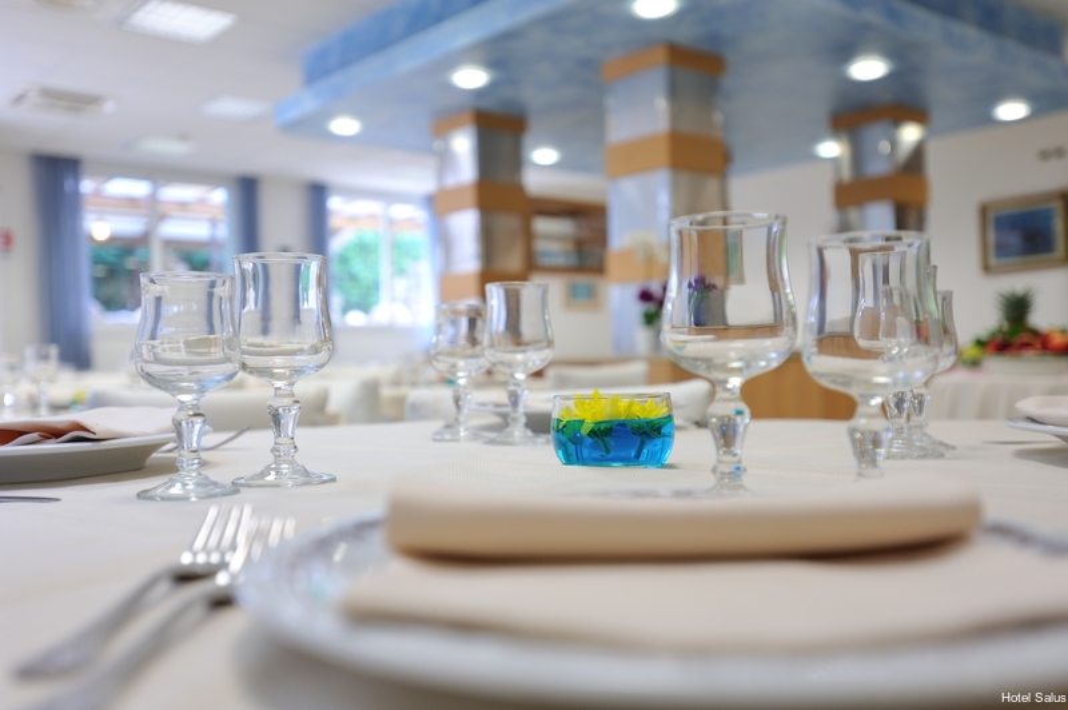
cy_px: 355
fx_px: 1037
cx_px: 534
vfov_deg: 37.8
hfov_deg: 54.5
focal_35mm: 35
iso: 400
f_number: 3.5
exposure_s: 1/60
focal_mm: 35
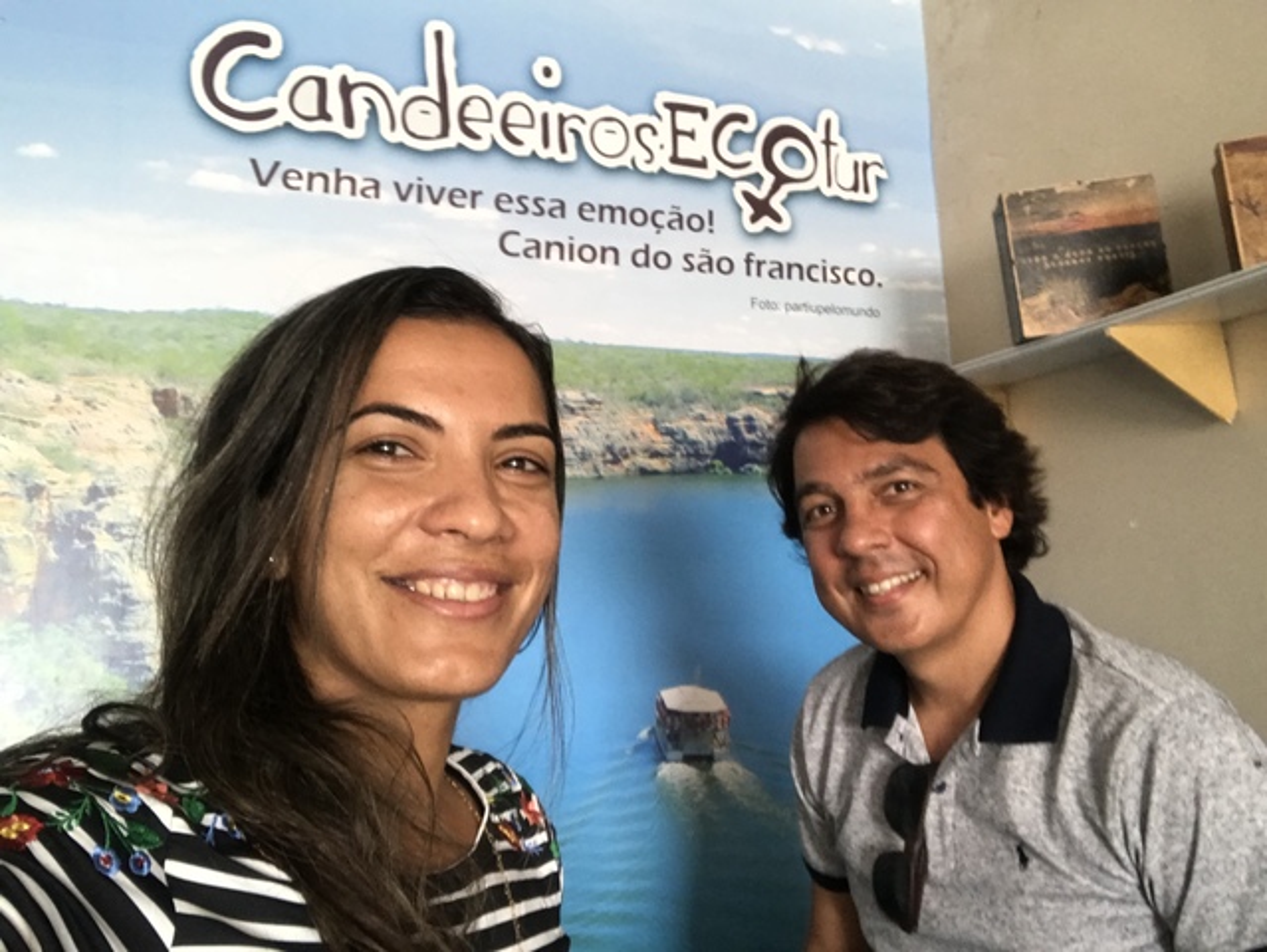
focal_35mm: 32
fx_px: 1172
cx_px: 634
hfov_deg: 56.8
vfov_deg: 44.2
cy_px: 476
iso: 125
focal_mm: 2.87
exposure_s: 1/30
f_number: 2.2
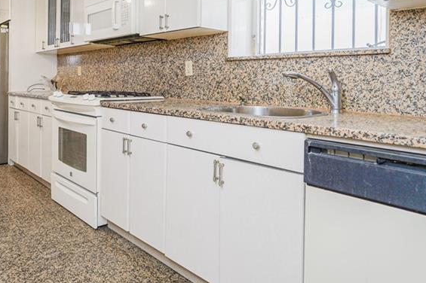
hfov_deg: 62.4
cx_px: 148
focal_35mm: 29
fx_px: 343
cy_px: 77
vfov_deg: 43.7
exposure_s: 1/30
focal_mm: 16
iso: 64
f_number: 4
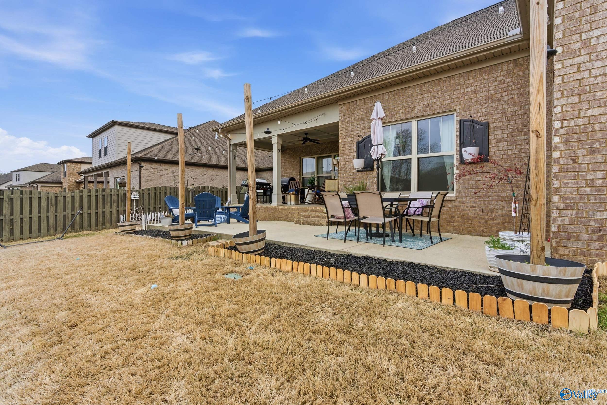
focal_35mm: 16
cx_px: 304
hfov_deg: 96.7
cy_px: 202
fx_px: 270
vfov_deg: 73.8
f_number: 9
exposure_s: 1/4000
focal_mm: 16
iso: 250
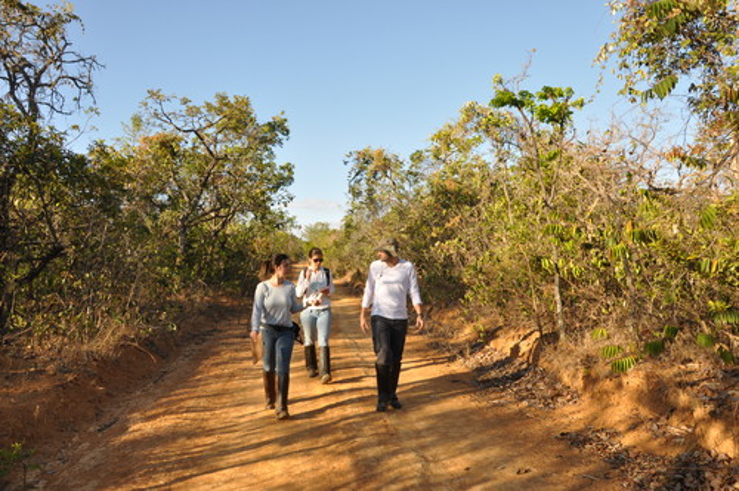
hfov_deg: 67.4
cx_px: 370
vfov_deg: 47.8
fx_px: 554
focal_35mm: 27
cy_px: 246
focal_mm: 18
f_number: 10
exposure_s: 1/100
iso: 200
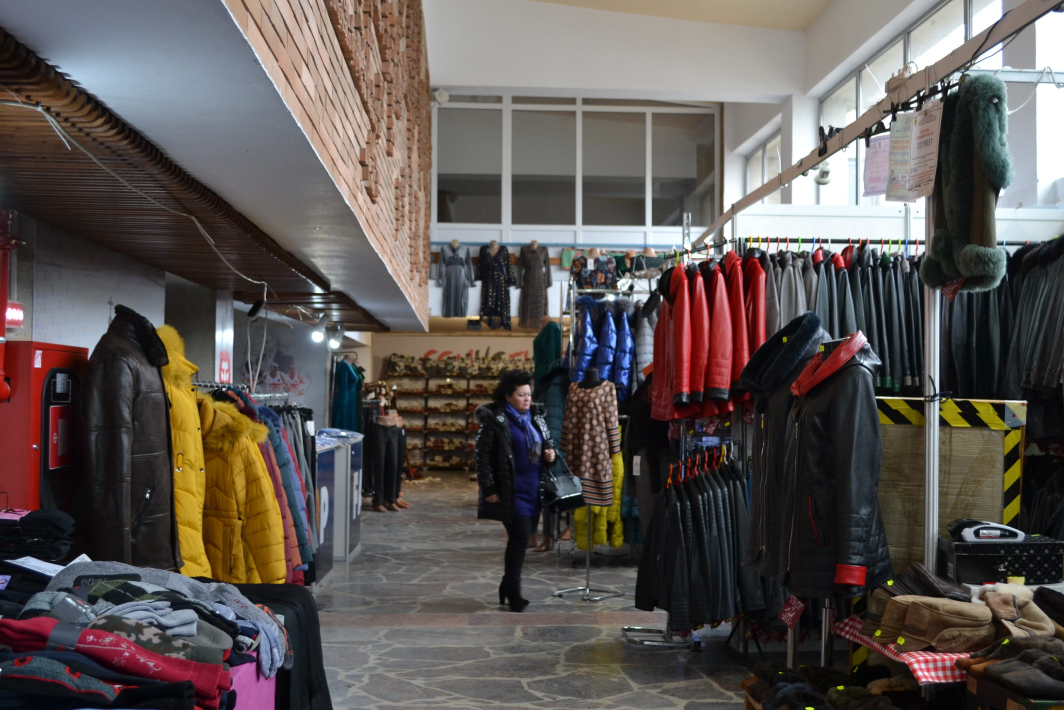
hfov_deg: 46.4
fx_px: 1241
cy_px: 370
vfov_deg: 31.9
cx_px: 556
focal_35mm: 42
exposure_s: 1/60
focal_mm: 24
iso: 450
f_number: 4
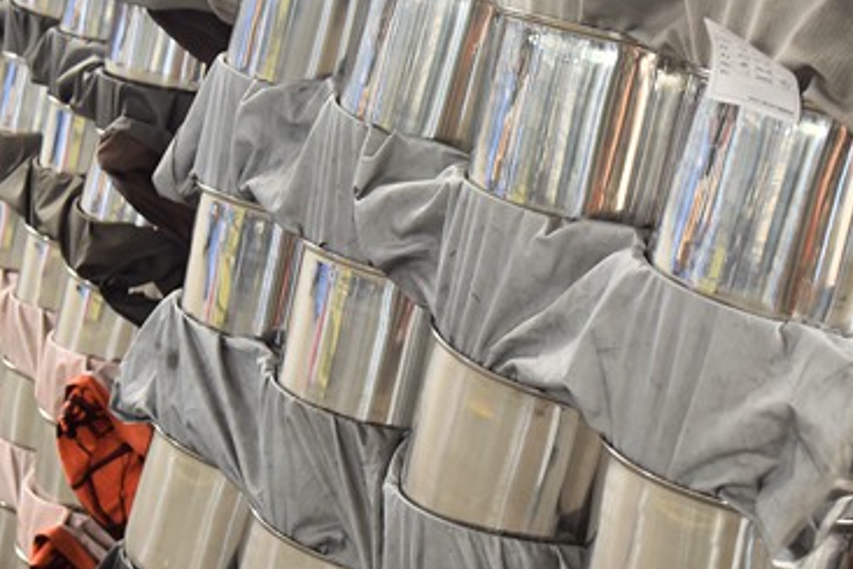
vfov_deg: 16.5
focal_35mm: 83
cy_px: 266
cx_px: 503
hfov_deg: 24.4
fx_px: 1966
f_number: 4
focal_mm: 38
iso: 1000
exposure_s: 1/40
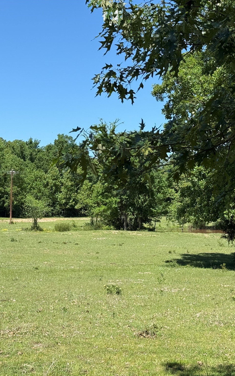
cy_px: 188
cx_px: 119
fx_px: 697
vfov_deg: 30.2
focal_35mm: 68
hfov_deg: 19.1
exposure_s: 1/3891
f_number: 1.78
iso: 80
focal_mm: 6.76
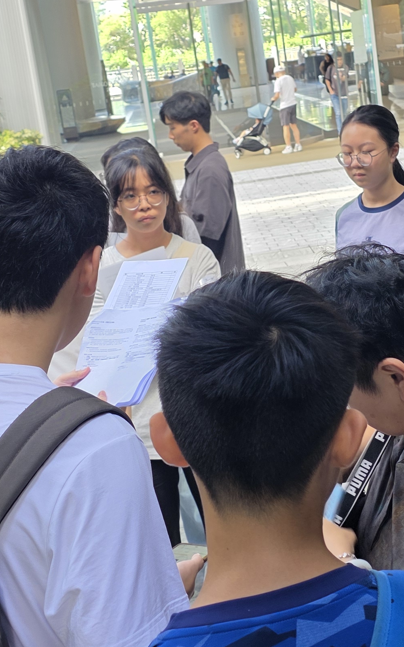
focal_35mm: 61
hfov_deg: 21.2
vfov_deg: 33.3
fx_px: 1075
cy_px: 233
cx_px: 281
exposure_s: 1/62.5
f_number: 1.7
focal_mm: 6.3
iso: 80
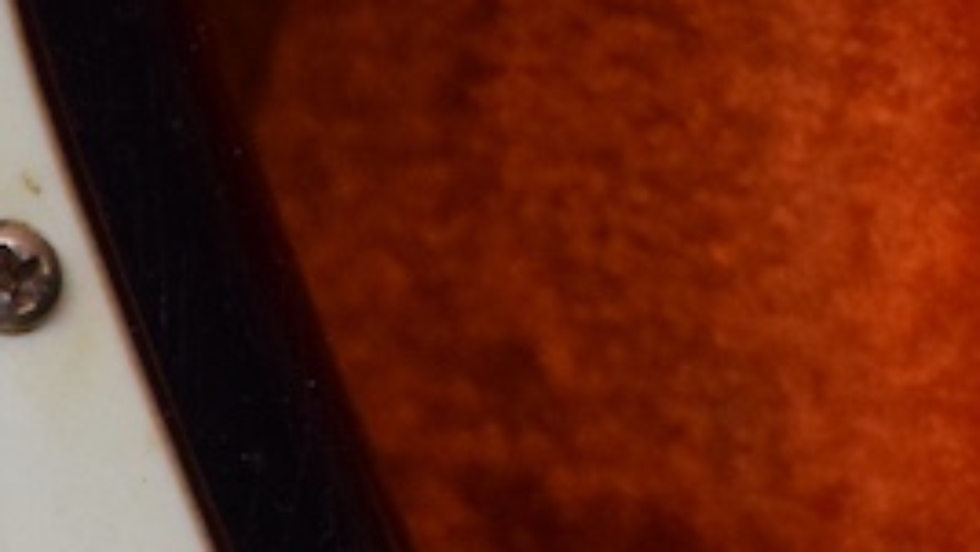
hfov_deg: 7.6
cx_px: -1474
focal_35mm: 264
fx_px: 6863
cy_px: 1375
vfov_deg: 4.5
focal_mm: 30
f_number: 4.2
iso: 1600
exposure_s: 1/60
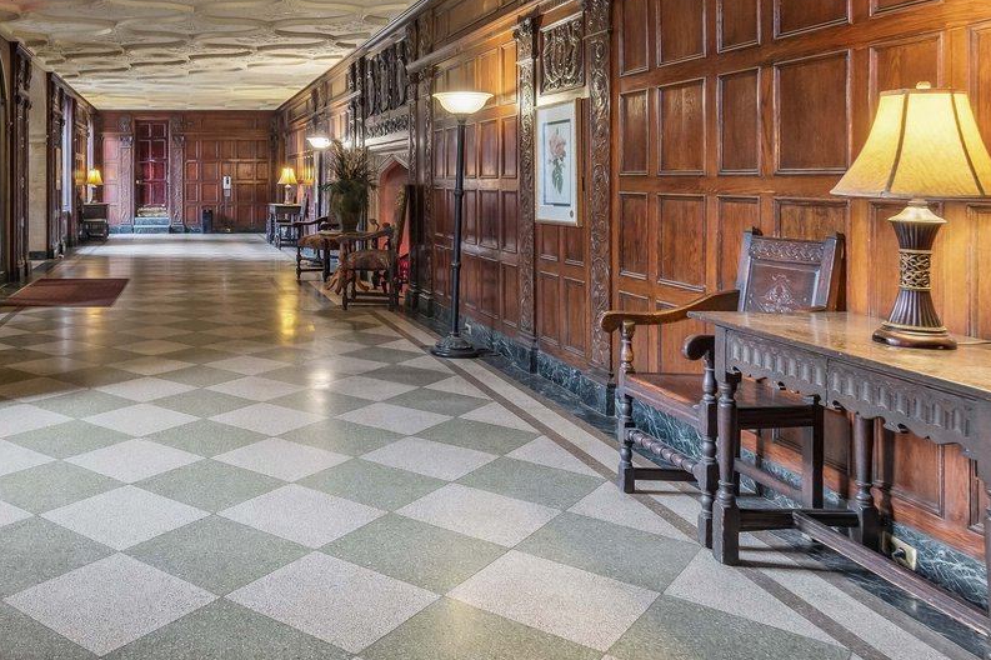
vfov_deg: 41.5
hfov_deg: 56.4
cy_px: 194
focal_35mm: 31
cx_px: 215
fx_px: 853
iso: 800
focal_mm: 8
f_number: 5.6
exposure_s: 1/5
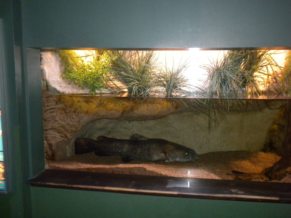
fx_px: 311
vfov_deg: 38.7
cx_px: 146
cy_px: 109
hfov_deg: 50.1
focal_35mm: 37
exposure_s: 1/30
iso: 400
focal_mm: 6.6
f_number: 3.5
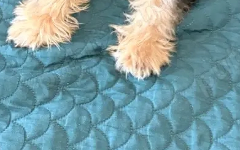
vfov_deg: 12.9
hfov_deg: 22.1
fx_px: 615
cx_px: 142
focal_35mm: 94
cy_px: -93
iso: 500
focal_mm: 5.96
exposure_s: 1/33
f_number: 1.6
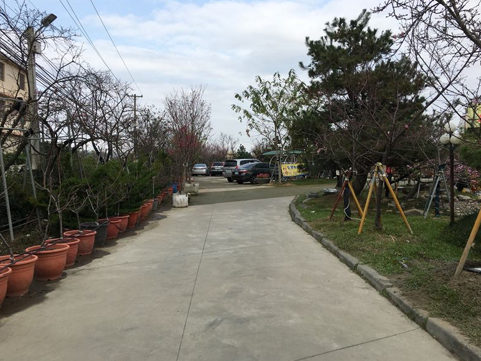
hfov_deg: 59.9
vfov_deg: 46.8
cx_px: 235
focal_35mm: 30
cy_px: 183
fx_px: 417
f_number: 2.2
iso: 25
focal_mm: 4.15
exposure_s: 1/1221
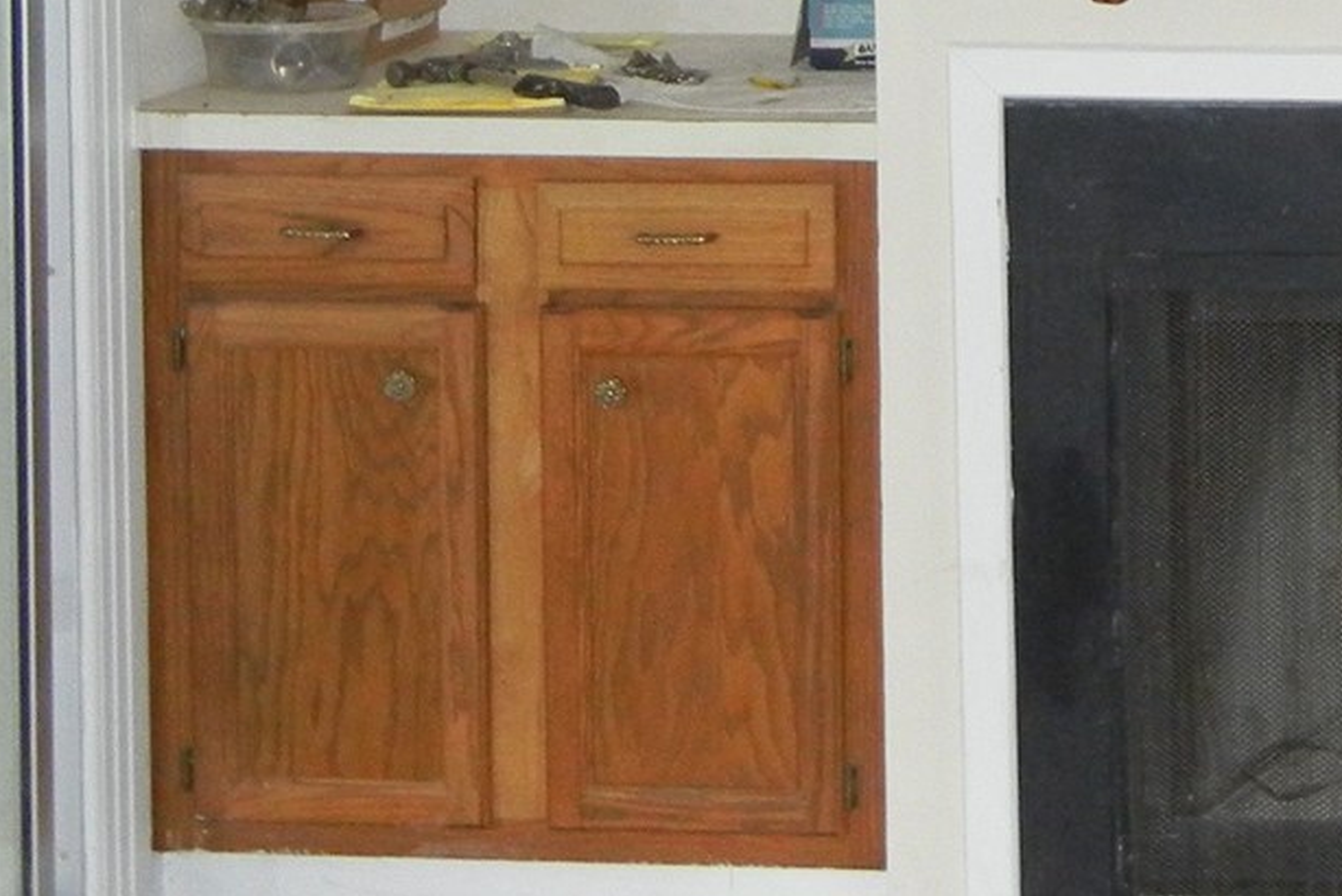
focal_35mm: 104
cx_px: 1600
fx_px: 3879
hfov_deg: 18.6
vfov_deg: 12.8
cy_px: -249
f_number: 3.5
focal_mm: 5.4
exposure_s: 1/30
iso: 456
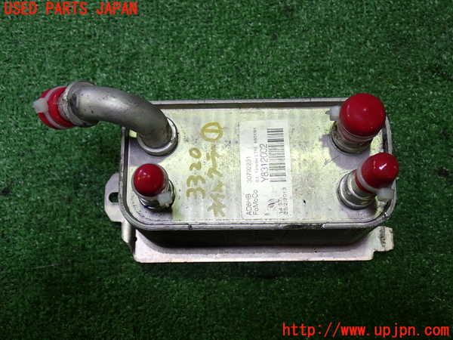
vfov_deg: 35.1
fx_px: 537
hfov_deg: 45.8
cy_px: 170
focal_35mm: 41
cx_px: 226
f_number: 2.8
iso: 200
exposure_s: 1/50
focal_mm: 7.31
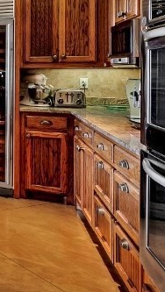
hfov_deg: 16.4
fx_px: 349
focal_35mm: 45
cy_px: 80
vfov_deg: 44.2
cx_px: -202
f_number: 8
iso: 100
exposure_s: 1/5
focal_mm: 14
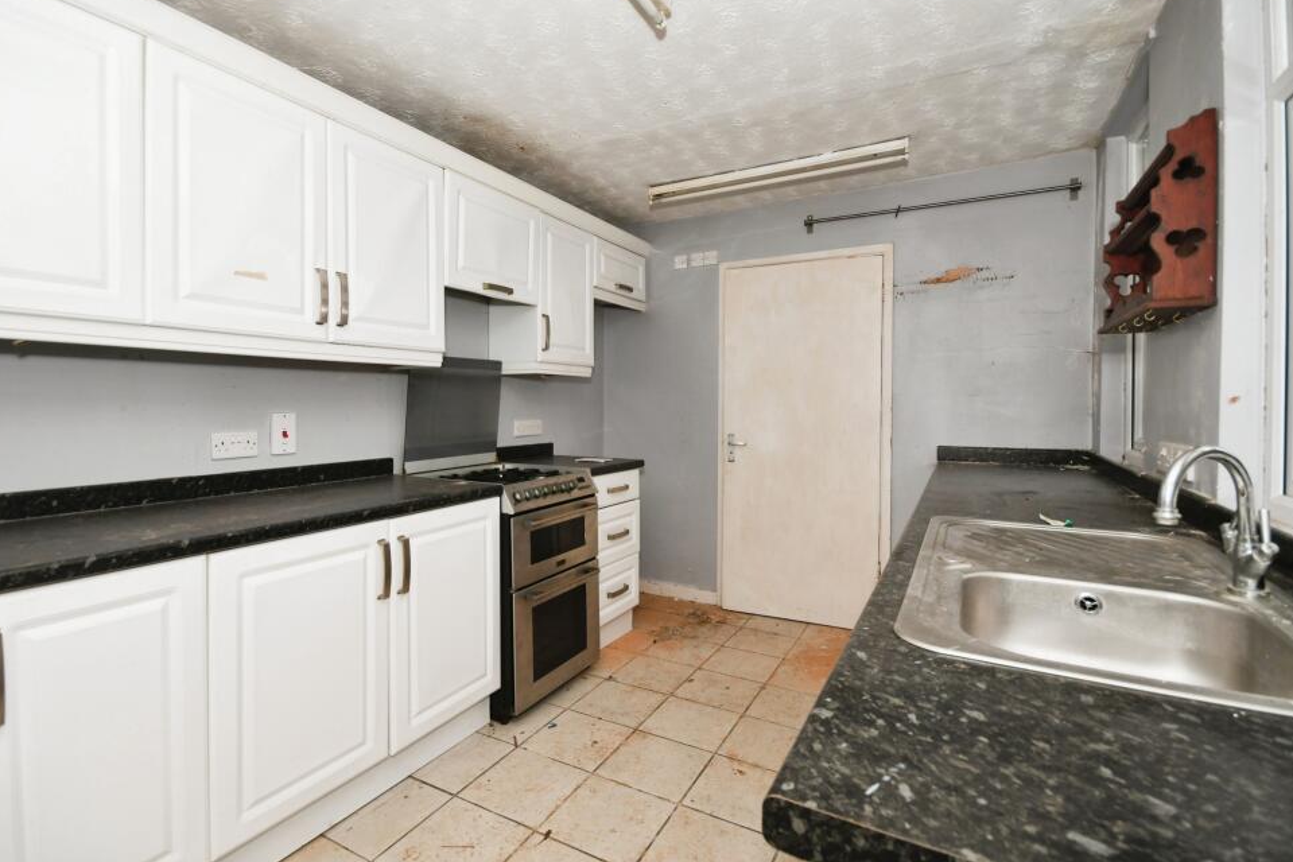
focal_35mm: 16
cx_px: 613
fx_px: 575
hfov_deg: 96.7
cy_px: 418
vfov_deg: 73.7
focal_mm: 10
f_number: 8
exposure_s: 1/60
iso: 400
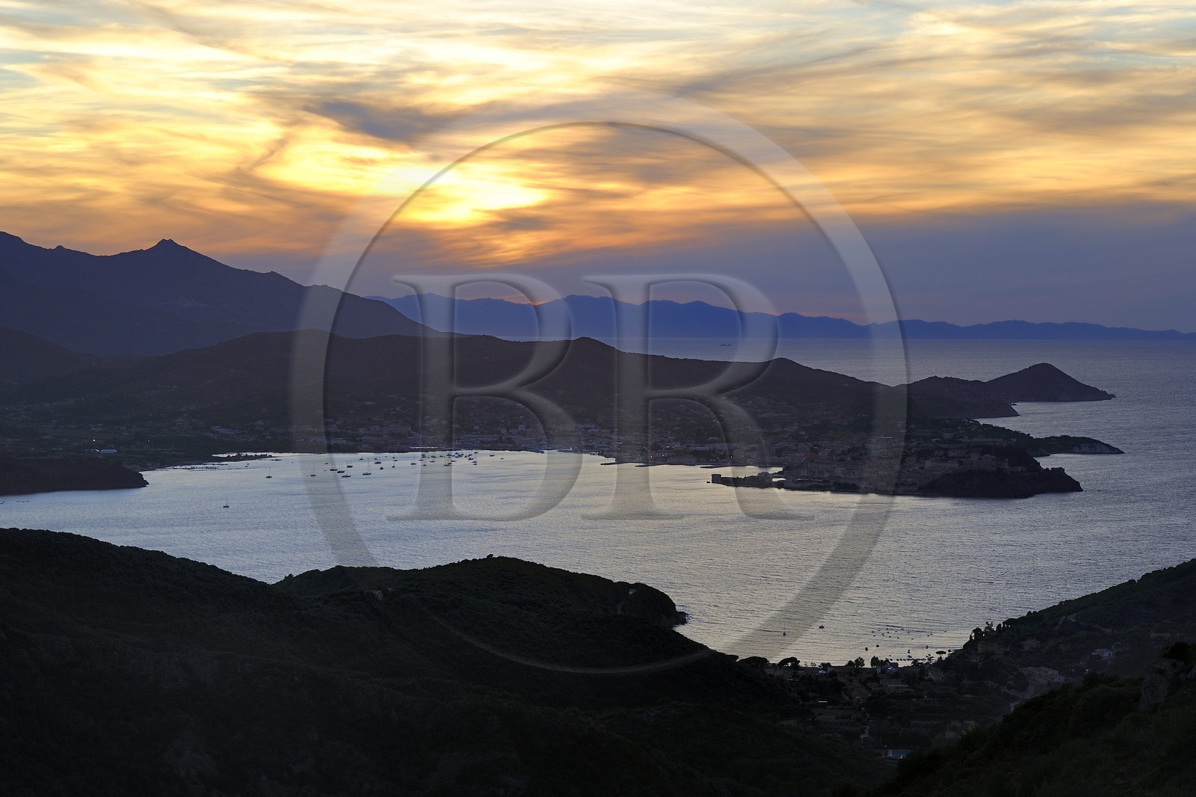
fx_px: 2657
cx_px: 598
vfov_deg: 17.1
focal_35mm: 80
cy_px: 398
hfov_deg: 25.4
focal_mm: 80
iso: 200
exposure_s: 1/160
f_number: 8
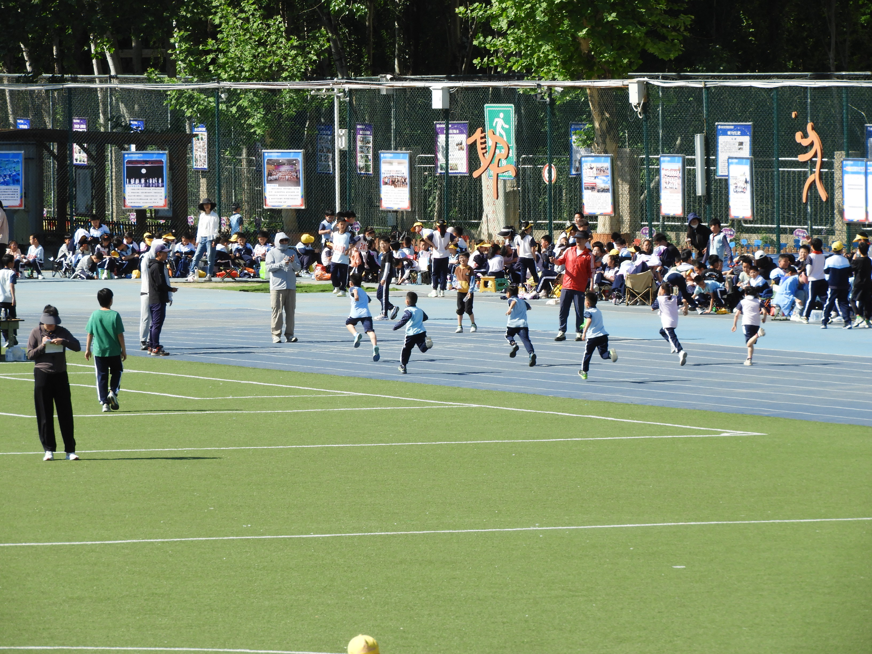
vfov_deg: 4.5
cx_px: 436
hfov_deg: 6.0
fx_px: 8313
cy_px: 327
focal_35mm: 330
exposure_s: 1/400
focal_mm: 59.1
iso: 100
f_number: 5.5
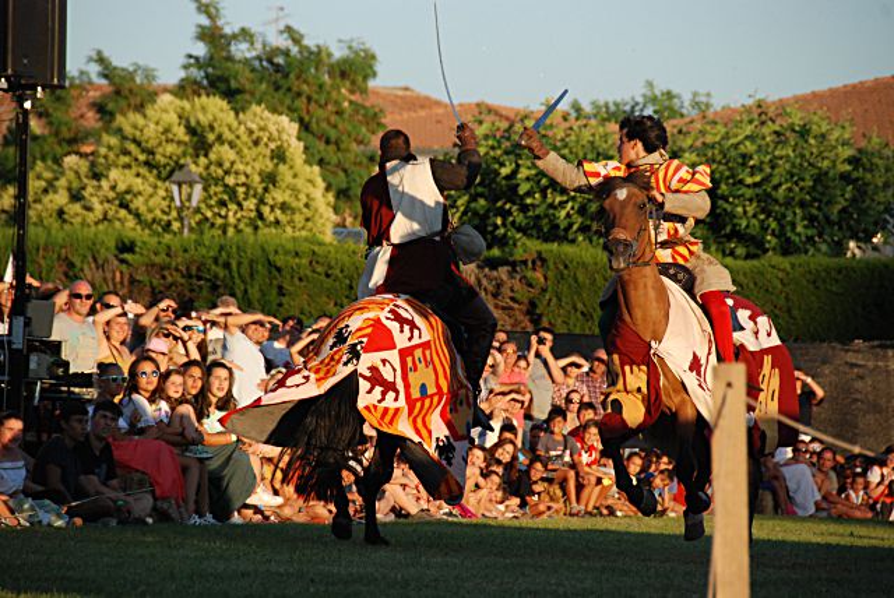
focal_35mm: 255
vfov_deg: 5.4
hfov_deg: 8.1
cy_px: 299
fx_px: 6338
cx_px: 447
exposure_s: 1/1250
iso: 800
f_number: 5.6
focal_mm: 170
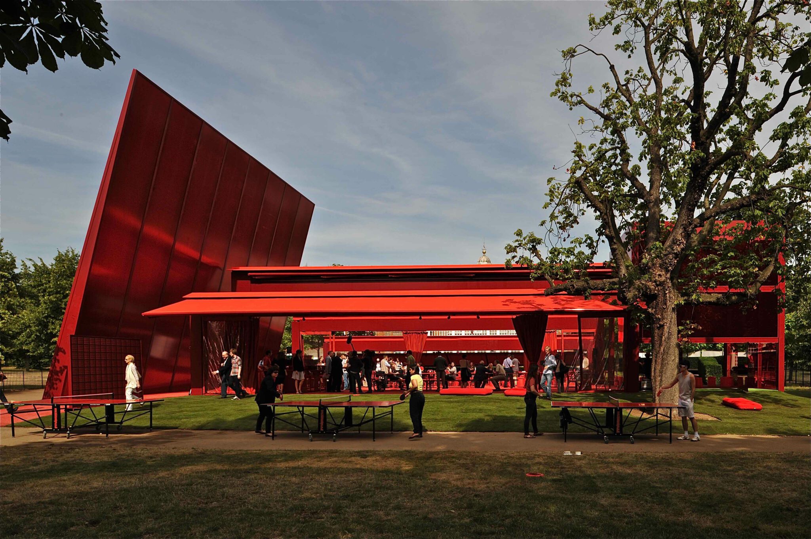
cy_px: 270
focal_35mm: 24
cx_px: 406
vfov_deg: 53.1
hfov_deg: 73.8
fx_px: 540
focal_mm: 24
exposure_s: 1/160
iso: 200
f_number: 16
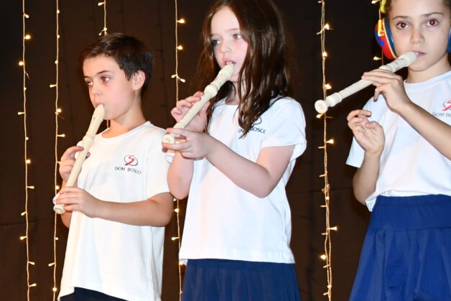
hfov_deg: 17.5
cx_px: -126
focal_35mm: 110
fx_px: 1378
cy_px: 195
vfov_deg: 12.4
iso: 1250
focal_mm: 24
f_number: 3.8
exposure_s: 1/60
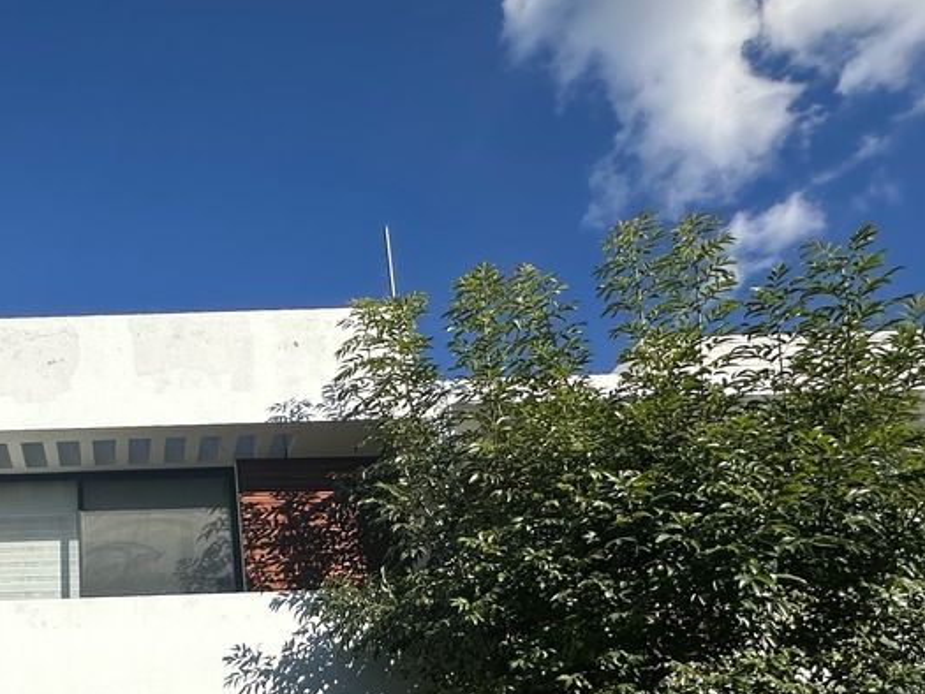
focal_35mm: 32
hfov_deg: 51.4
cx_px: 123
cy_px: 646
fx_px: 855
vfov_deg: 40.3
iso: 50
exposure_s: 1/4000
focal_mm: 2.22
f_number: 2.2
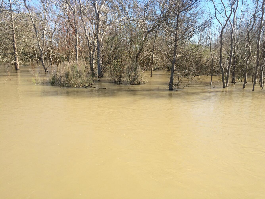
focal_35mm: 29
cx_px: 132
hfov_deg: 61.7
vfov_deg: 48.2
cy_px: 100
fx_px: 222
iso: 32
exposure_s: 1/1080
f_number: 2.2
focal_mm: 4.15
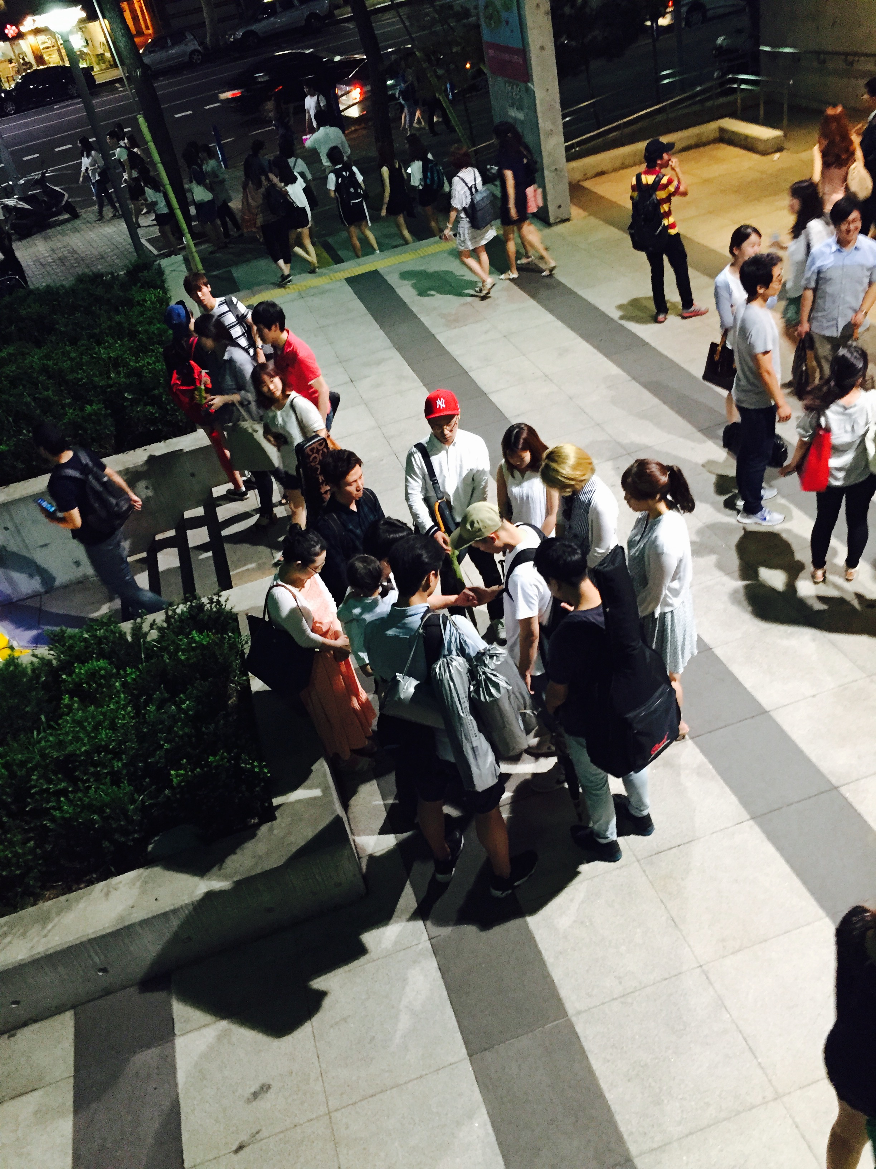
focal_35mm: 29
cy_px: 584
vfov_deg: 61.7
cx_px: 438
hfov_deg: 48.2
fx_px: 979
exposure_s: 1/15
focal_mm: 4.15
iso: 250
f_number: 2.2
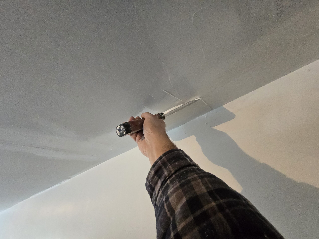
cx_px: 160
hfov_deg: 106.2
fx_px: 120
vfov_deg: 89.9
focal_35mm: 13
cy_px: 120
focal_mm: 2.2
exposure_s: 1/60
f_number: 2.2
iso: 800
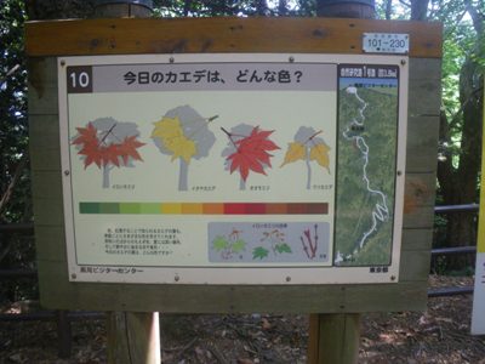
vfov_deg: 49.7
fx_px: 392
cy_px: 182
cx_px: 242
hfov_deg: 63.4
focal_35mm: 28
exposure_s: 1/50
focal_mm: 5
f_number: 3.5
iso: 320
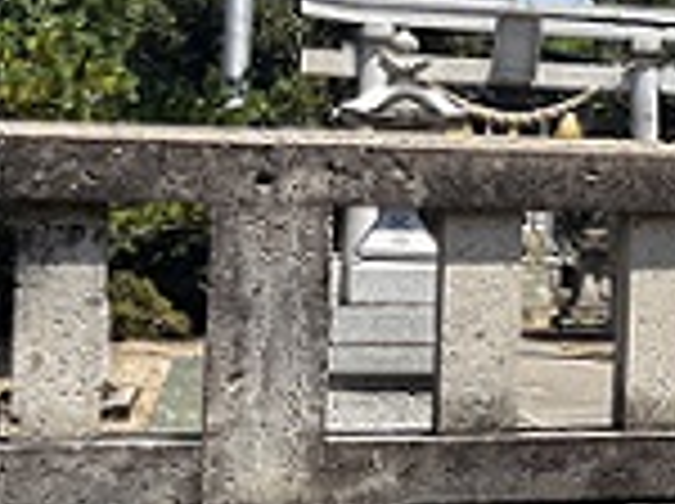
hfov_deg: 15.3
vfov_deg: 12.8
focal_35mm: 115
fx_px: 2239
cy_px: 124
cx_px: 1130
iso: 50
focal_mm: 5.1
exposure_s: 1/2632
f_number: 1.6
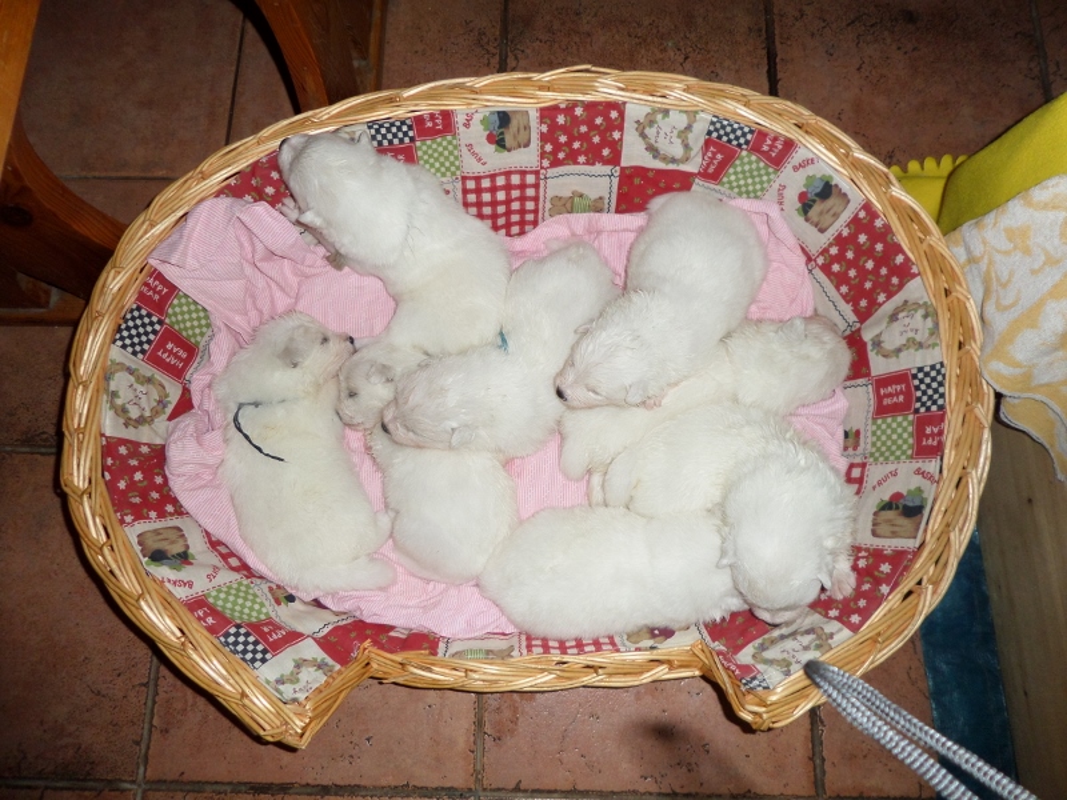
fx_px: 740
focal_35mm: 24
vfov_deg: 56.8
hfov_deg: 71.6
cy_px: 400
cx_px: 534
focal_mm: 4.3
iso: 100
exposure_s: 1/20
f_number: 3.1
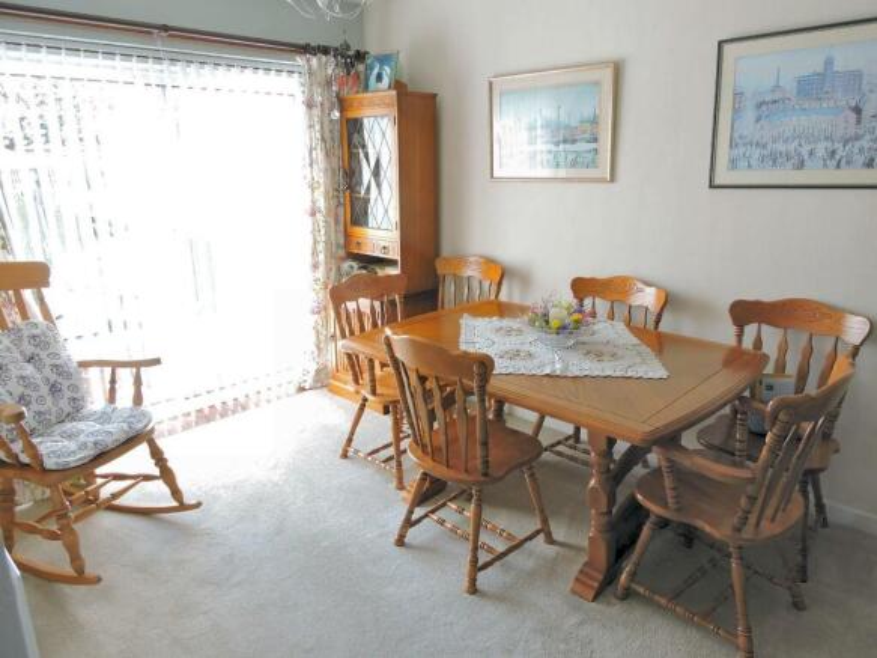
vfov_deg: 56.8
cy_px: 329
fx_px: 608
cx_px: 438
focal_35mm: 24
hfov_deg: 71.6
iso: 100
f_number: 3.3
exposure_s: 1/40
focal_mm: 4.3
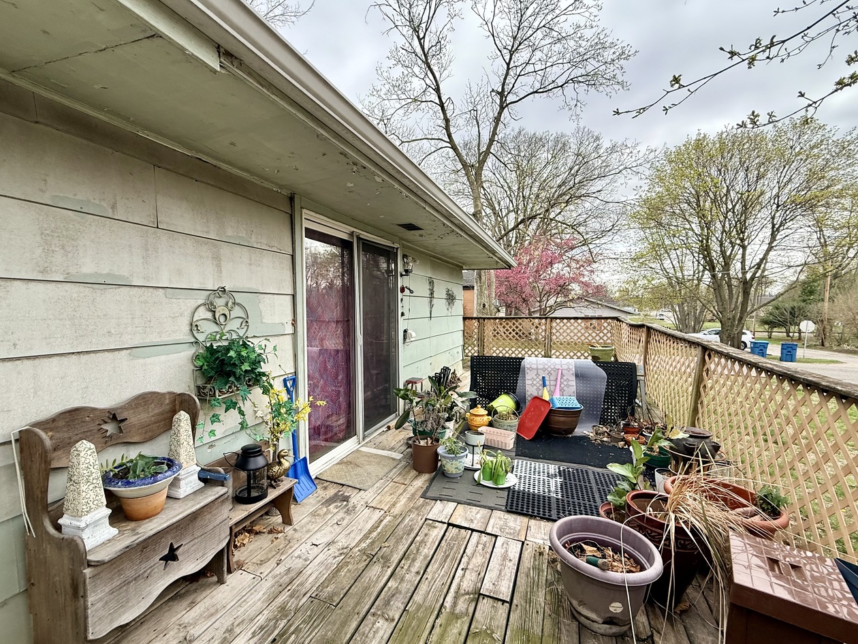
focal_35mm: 16
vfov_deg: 78.1
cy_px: 335
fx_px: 397
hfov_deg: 94.4
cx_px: 411
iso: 64
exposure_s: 1/679
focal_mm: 2.22
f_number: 2.2
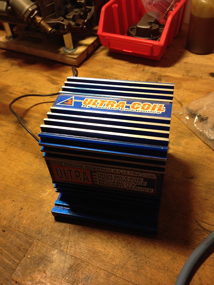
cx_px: 107
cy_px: 142
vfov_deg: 52.6
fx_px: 288
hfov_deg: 40.7
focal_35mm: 35
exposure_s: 1/20
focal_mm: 4.28
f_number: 2.4
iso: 80
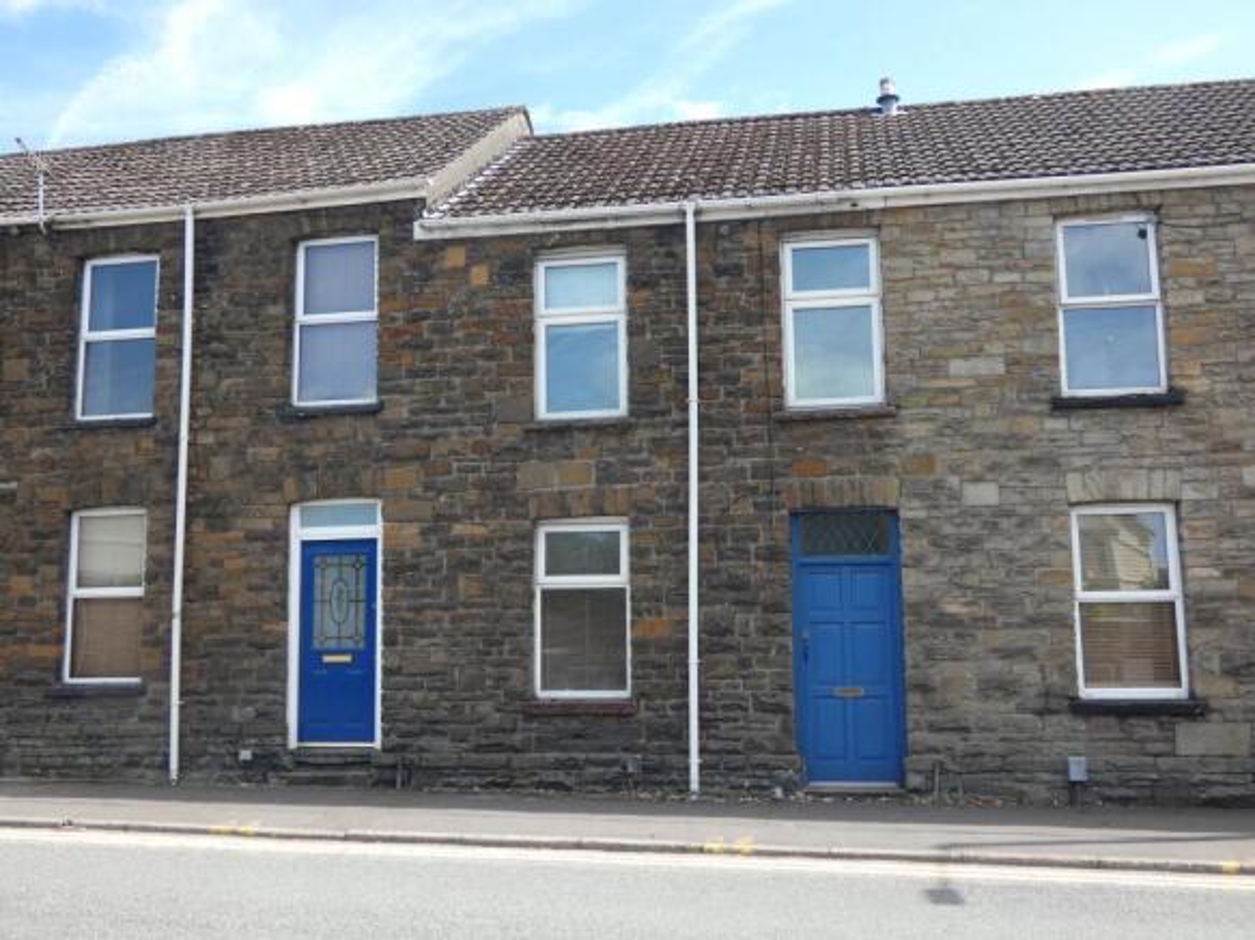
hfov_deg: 52.6
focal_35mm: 35
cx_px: 628
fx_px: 1269
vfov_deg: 40.7
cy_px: 470
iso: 80
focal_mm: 6.2
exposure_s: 1/400
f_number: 3.4
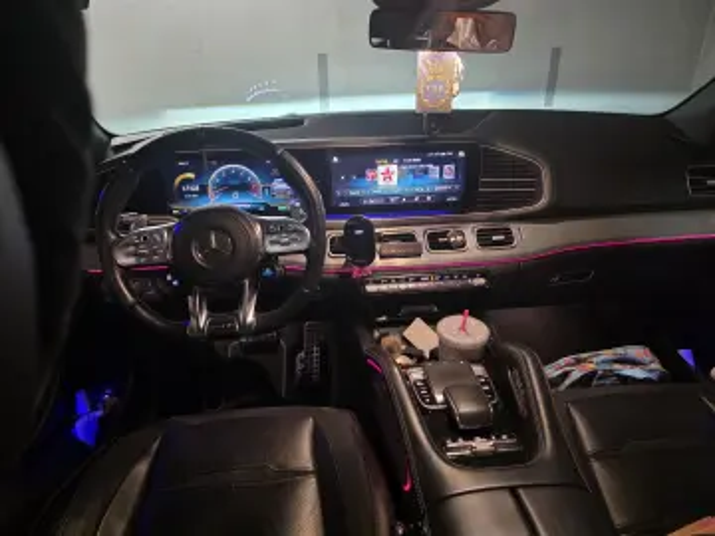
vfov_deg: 58.9
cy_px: 268
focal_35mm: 23
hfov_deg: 73.9
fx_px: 475
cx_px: 358
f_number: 1.7
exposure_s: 1/33.3
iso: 640
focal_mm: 6.3
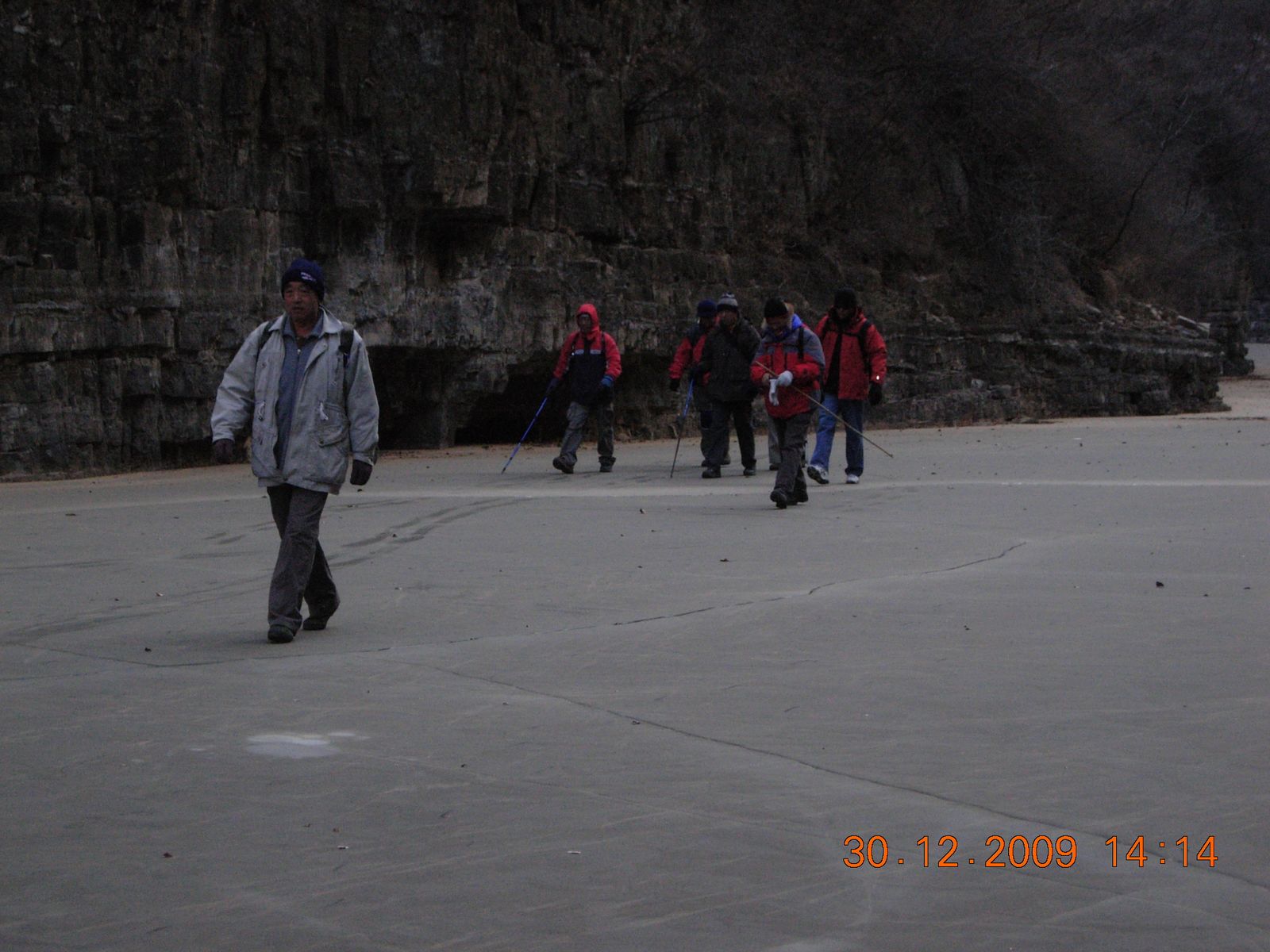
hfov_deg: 19.1
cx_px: 635
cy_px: 476
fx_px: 3779
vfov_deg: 14.4
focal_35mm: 103
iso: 200
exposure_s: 1/256
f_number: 4.7
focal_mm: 21.5
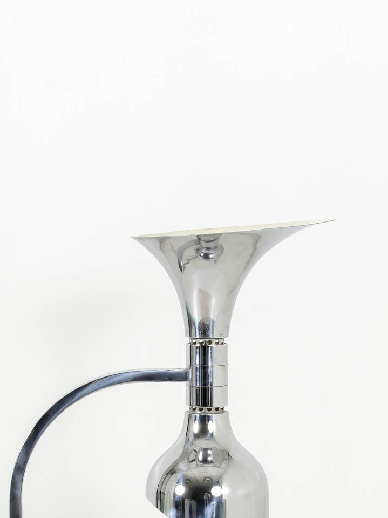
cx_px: 171
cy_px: 511
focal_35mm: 111
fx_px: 1660
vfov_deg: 17.3
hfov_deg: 13.3
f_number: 16
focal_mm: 35
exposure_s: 1/160
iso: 100
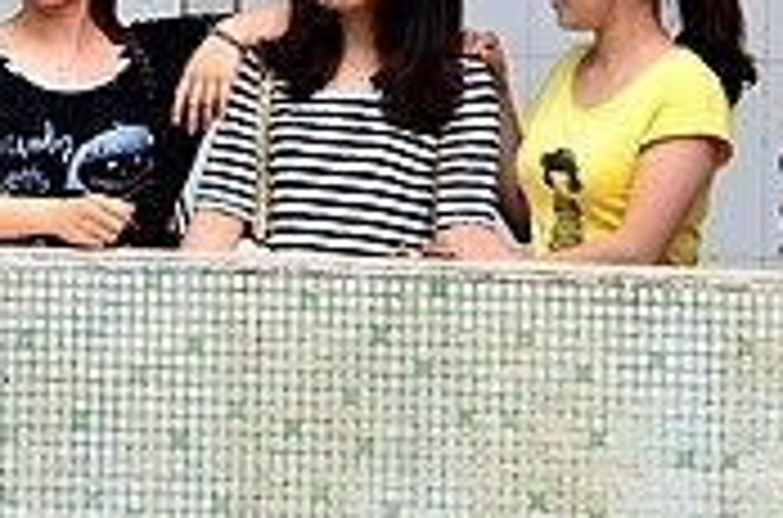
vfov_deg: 2.7
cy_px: -88
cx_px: 536
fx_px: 10976
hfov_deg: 4.1
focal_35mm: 506
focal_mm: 98
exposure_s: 1/800
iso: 1000
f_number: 11
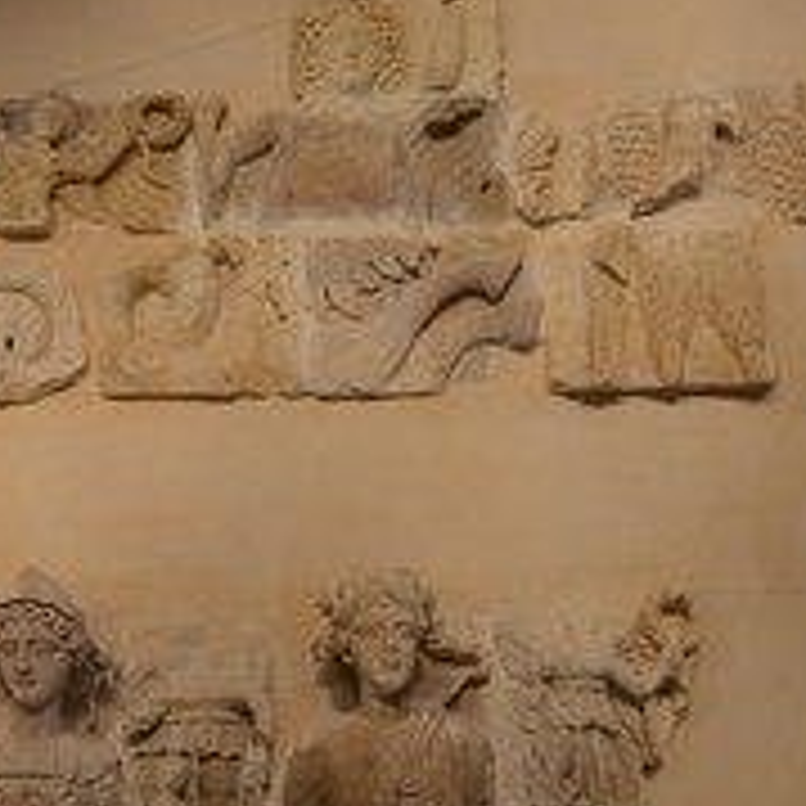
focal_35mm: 75
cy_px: 565
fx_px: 1976
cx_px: 135
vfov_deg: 22.9
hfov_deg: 22.7
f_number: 3.8
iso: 500
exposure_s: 1/20
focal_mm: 24
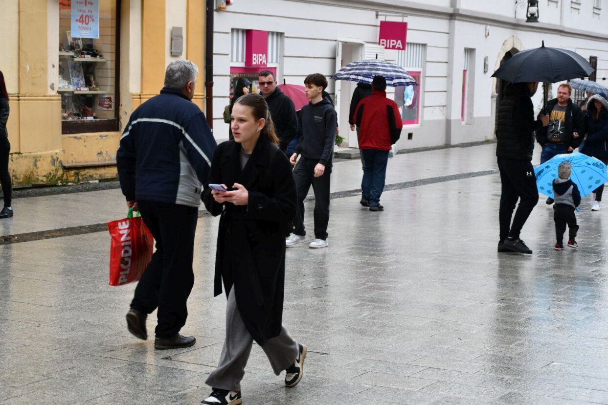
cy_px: 204
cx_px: 300
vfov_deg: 18.7
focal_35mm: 73
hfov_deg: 27.7
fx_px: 1232
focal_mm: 48
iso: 400
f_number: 4.8
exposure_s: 1/250
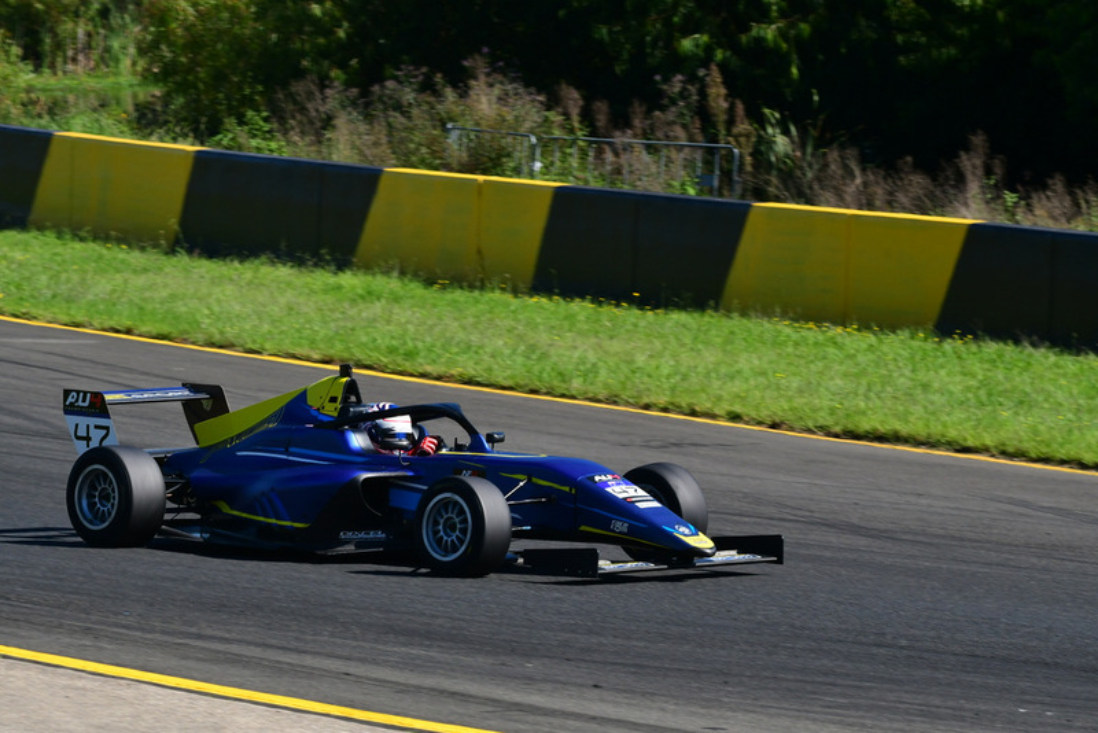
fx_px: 9153
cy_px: 366
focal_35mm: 300
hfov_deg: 6.9
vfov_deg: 4.6
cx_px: 549
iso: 500
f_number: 11
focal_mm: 200
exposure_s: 1/640
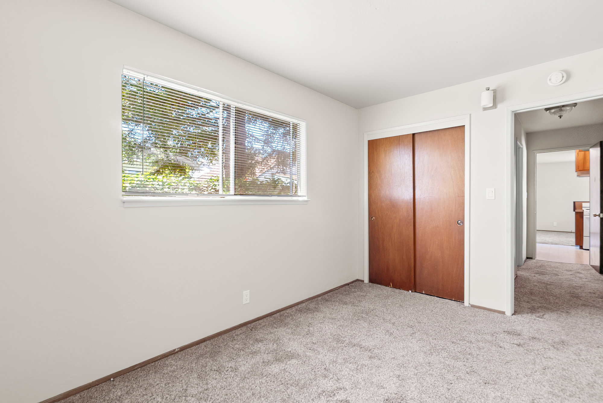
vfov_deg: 73.8
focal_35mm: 16
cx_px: 302
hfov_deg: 96.7
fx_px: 268
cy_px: 202
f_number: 9
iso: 400
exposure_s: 1/3
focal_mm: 16
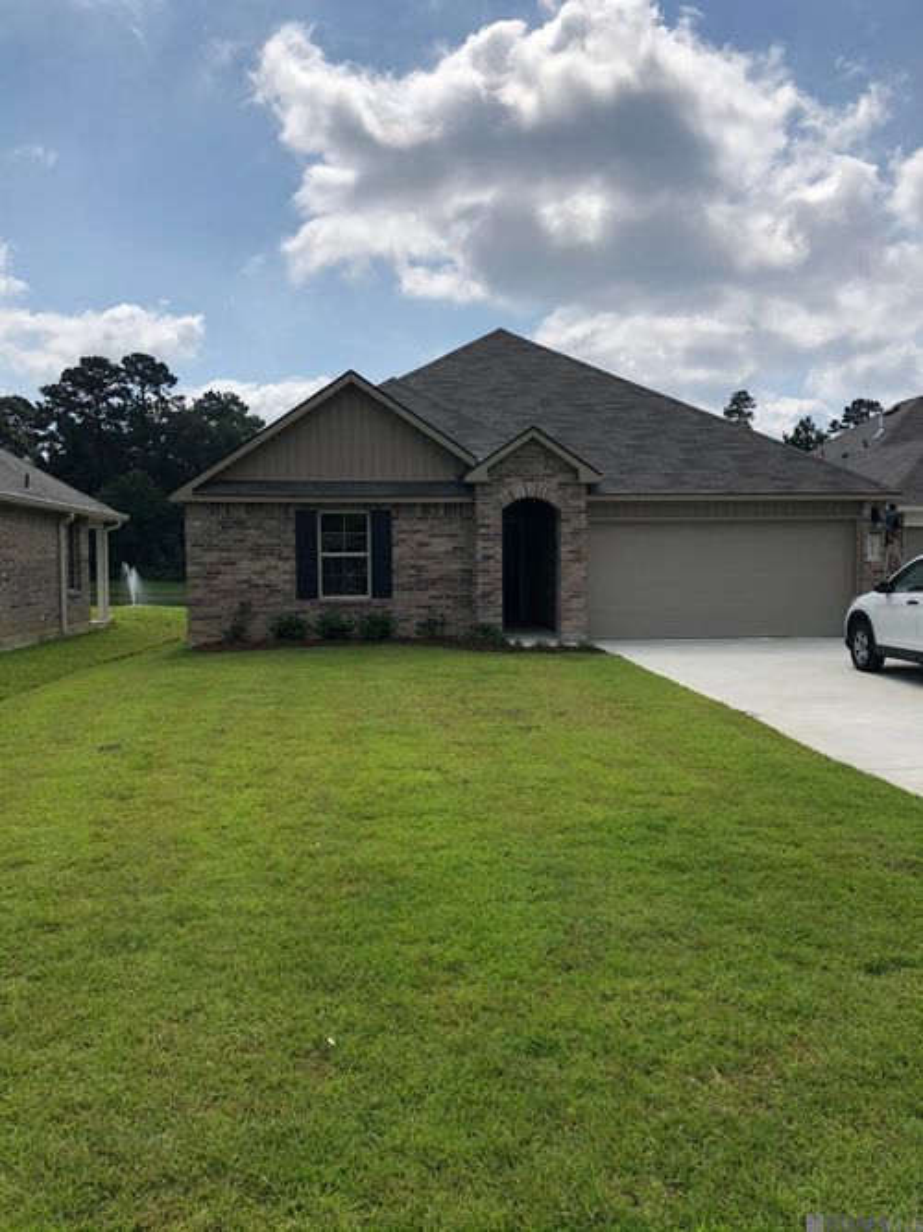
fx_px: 996
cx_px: 462
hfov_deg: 49.7
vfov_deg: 63.5
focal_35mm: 28
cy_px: 616
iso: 20
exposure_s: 1/3436
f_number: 1.8
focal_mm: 3.99
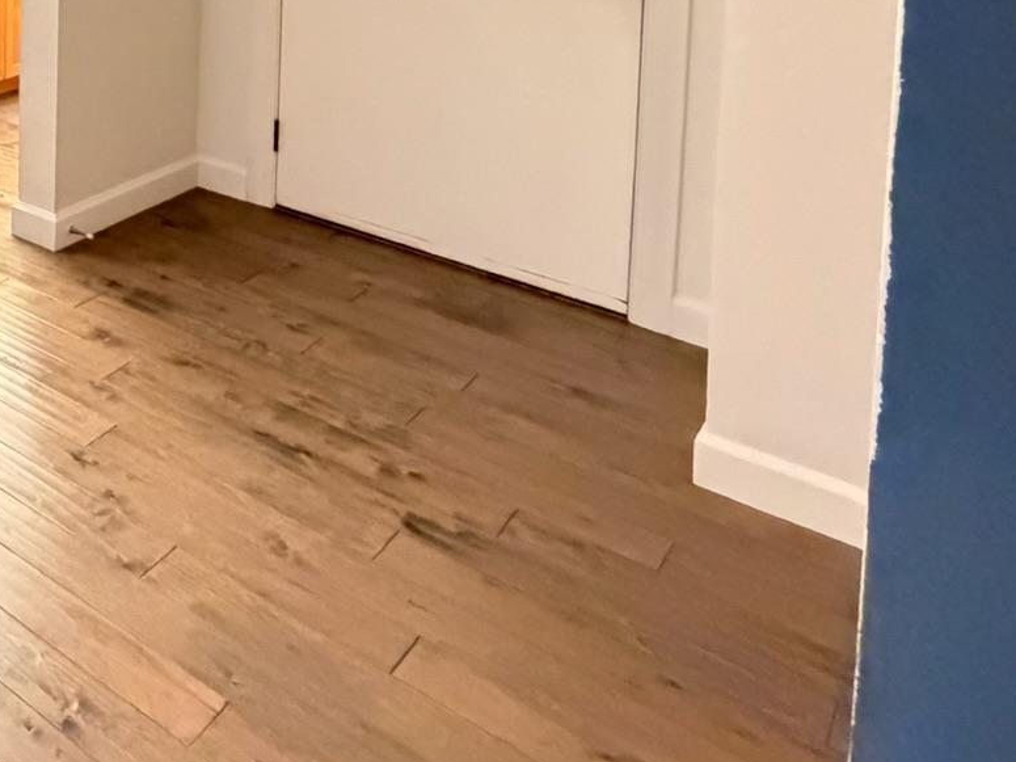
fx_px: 1086
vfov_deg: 31.6
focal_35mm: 37
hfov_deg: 35.9
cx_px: -267
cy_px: -176
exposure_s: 1/40
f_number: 2.2
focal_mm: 2.22
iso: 1250
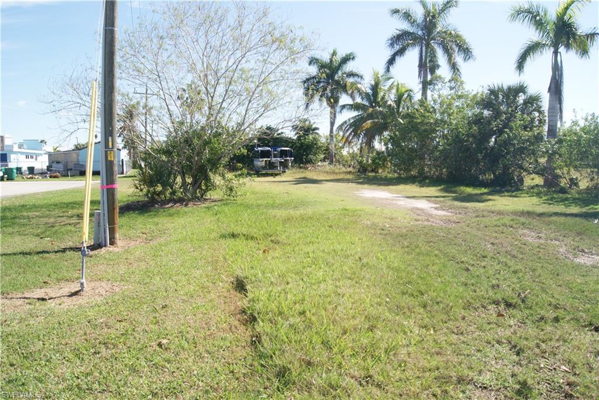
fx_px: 449
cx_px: 300
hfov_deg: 67.4
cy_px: 200
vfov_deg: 48.0
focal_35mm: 27
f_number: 10
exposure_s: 1/160
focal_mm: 18
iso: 100
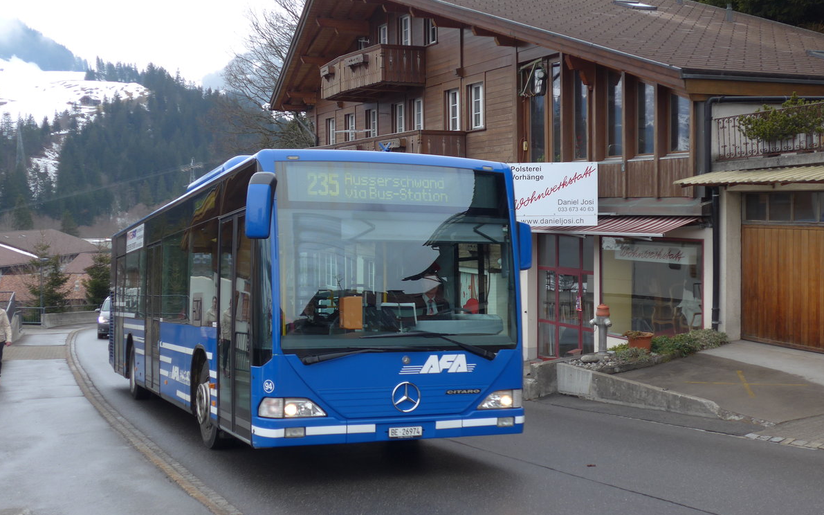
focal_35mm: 47
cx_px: 411
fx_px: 1055
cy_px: 237
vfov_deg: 27.4
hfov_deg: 42.7
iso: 80
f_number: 2.8
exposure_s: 1/250
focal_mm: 9
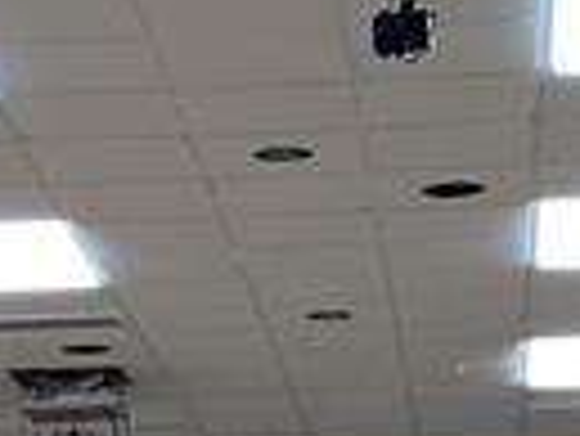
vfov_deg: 7.6
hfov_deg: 11.0
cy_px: 1088
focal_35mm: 180
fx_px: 3019
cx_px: 319
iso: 64
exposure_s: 1/60
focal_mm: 3
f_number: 1.8
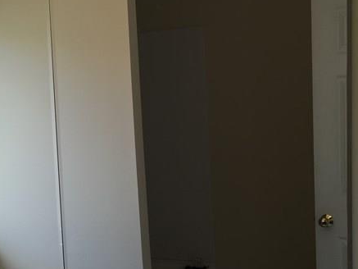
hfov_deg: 27.5
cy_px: 214
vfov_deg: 21.4
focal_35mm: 68
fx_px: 703
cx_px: 32
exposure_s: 1/120
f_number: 2.2
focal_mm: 4.15
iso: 32
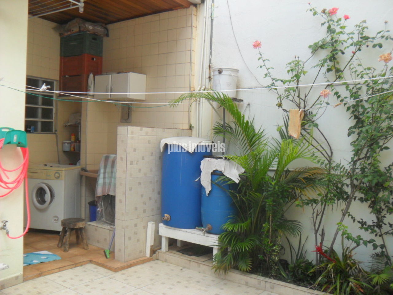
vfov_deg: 40.7
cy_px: 148
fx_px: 397
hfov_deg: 52.6
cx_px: 196
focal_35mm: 35
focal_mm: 6.3
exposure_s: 1/180
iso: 80
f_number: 3
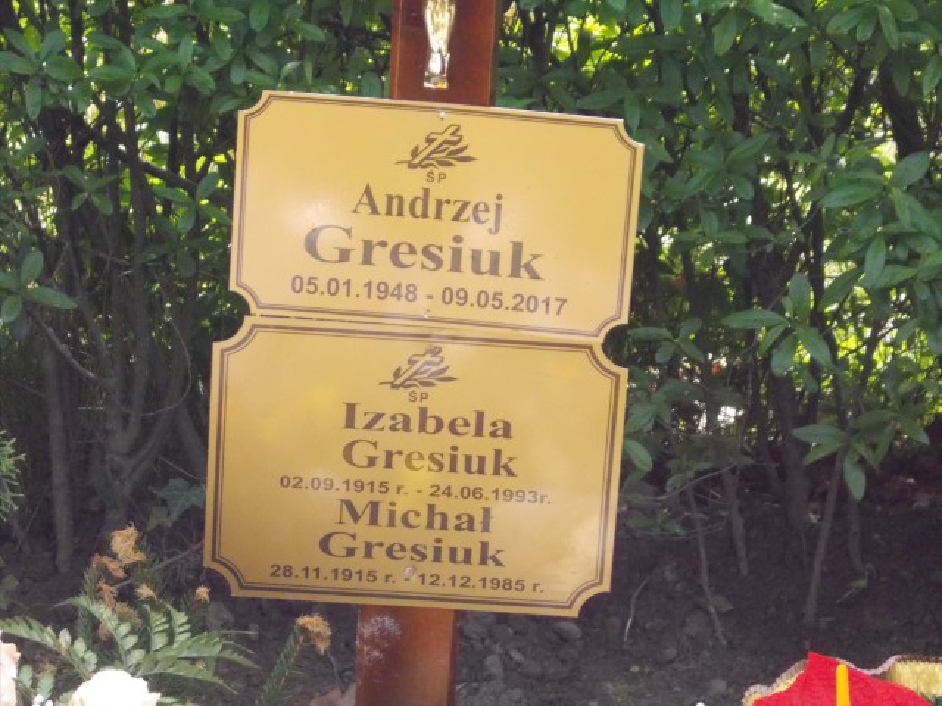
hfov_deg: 15.2
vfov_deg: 11.4
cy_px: 353
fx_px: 3538
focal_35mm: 130
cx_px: 471
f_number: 6.5
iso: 800
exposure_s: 1/200
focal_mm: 23
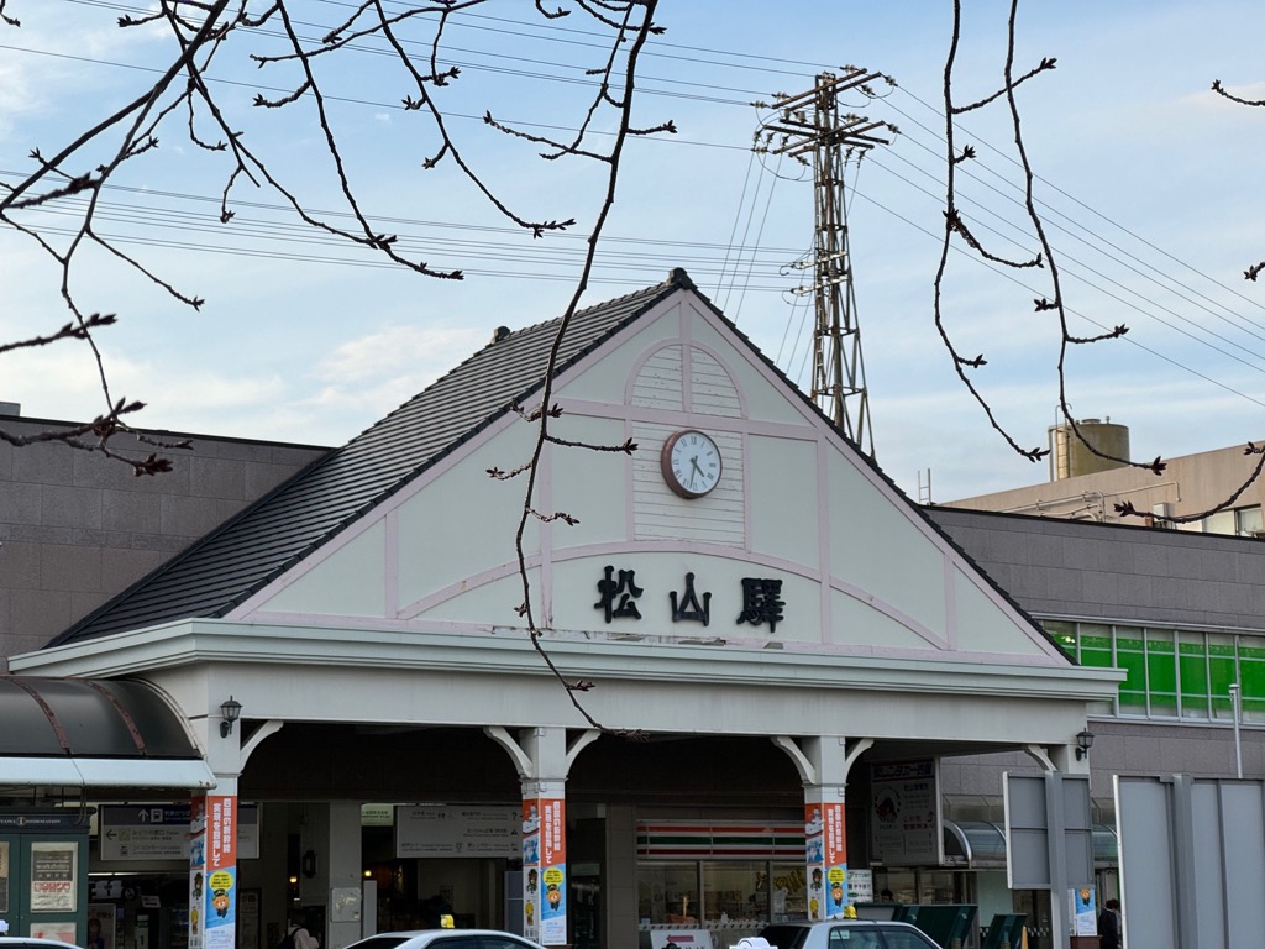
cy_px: 474
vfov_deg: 19.1
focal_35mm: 77
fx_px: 2814
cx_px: 632
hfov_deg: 25.3
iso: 25
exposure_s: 1/555
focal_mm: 9
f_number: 2.8
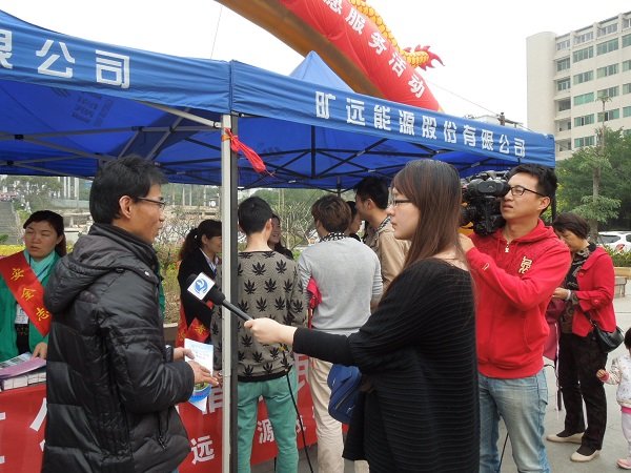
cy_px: 236
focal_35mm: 25
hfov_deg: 69.4
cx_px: 316
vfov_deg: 54.9
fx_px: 456
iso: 100
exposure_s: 1/250
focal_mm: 4.5
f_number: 3.3
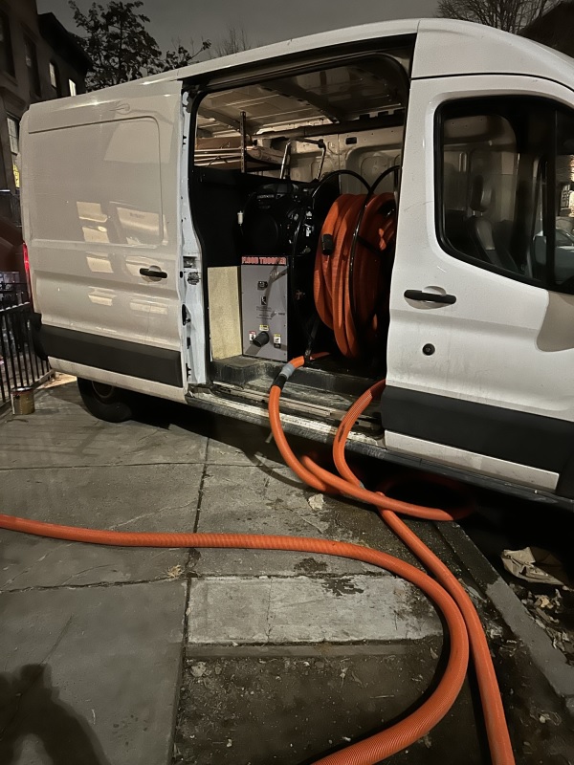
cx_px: 287
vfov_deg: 71.6
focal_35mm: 24
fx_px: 531
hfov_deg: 56.8
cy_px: 382
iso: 2000
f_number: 1.78
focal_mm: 6.86
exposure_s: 1/15
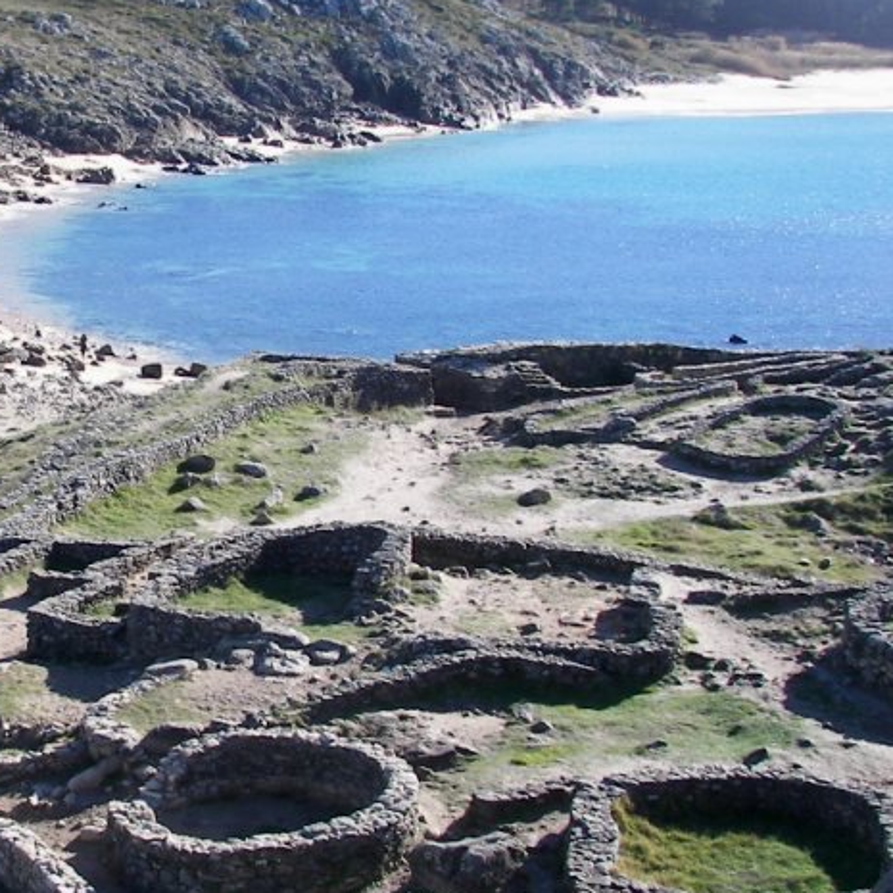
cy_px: 442
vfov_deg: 24.7
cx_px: 35
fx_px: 2043
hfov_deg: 23.8
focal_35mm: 70
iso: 50
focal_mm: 6
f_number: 2.8
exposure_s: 1/400
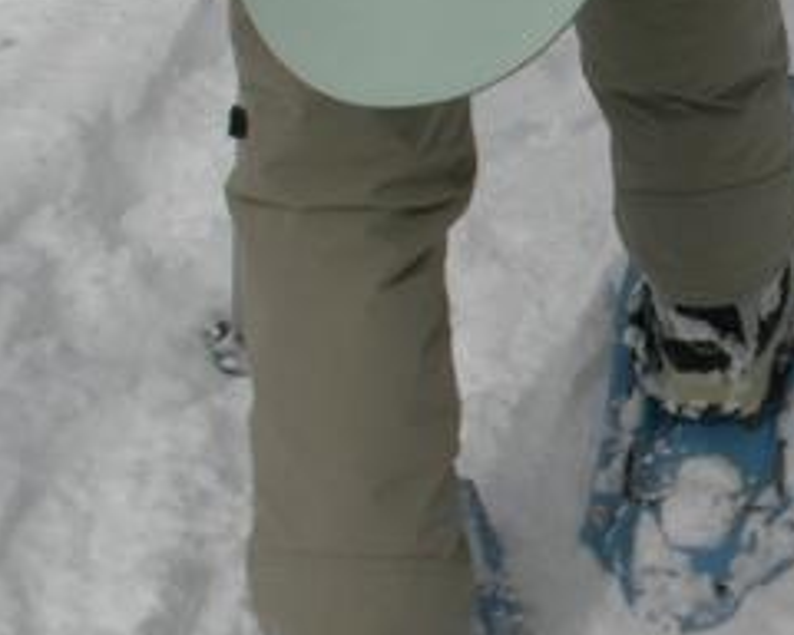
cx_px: 787
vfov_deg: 15.5
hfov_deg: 18.9
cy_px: 136
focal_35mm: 99
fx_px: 2326
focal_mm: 6.3
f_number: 6.7
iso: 50
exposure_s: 1/676
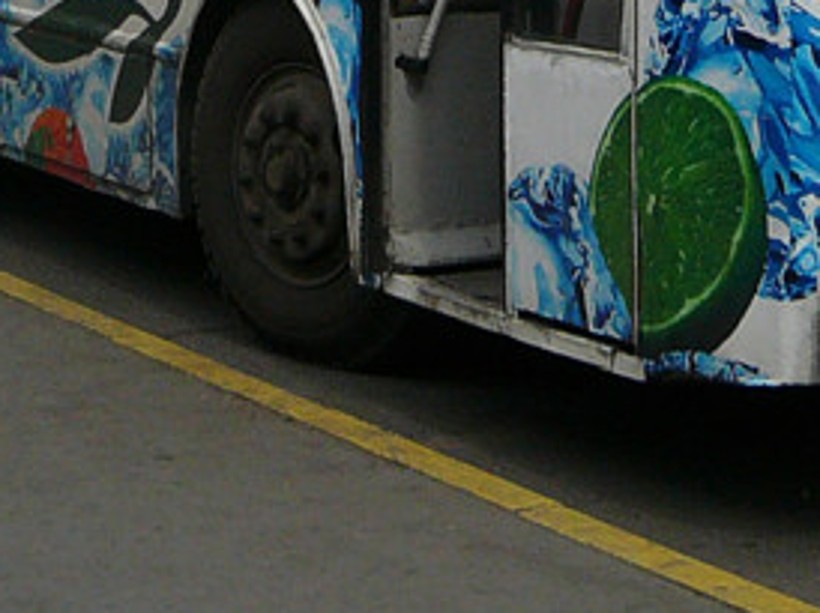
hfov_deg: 15.0
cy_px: -260
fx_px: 3100
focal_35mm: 131
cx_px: 560
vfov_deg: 10.9
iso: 100
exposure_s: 1/400
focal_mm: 5.2
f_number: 5
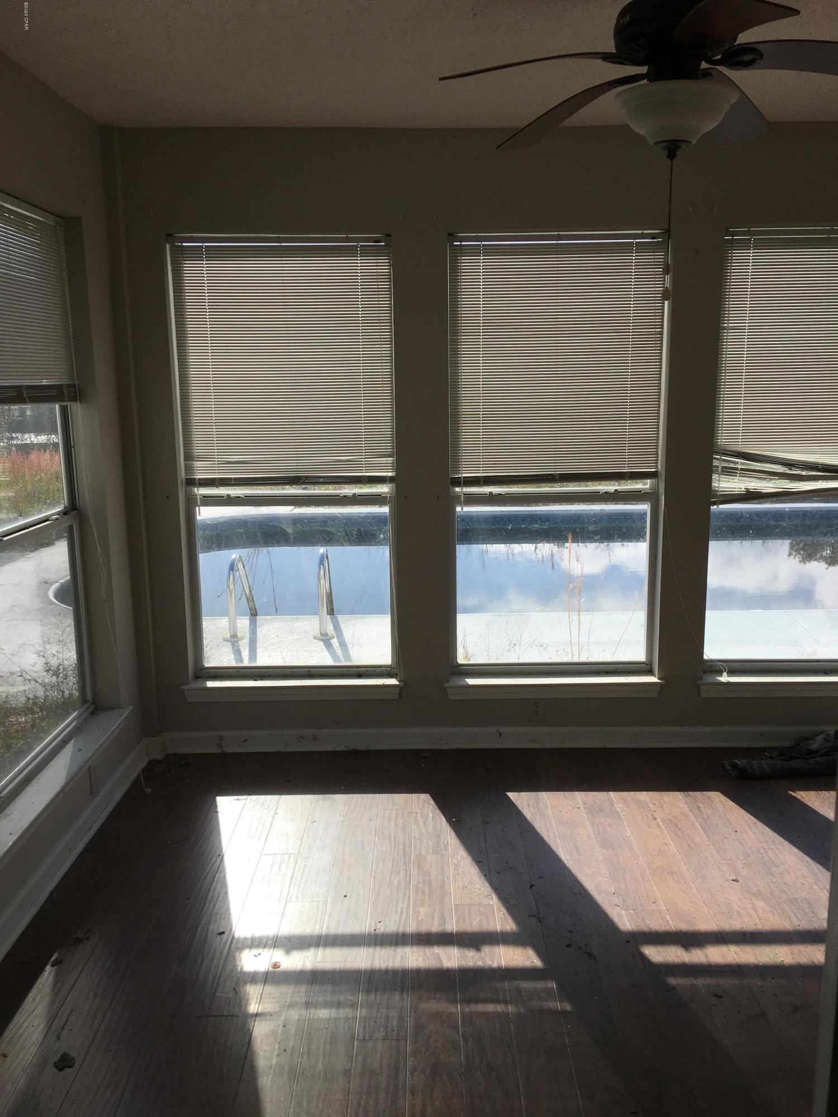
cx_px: 419
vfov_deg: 61.7
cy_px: 558
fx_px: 936
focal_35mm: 29
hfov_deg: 48.2
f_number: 2.2
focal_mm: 4.15
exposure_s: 1/1637
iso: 25
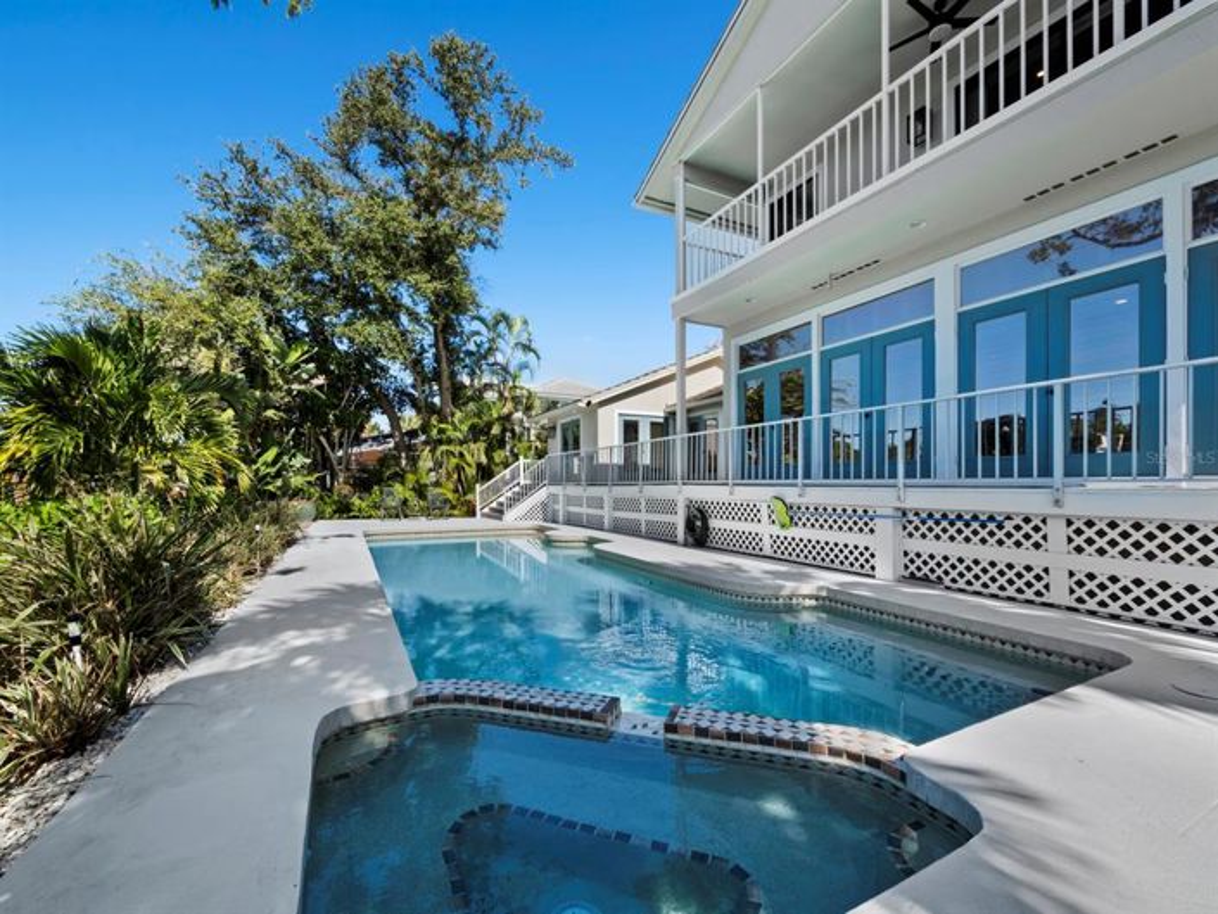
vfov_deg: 85.7
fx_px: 493
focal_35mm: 14
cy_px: 457
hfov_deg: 102.1
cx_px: 609
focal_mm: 7
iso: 250
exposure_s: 1/125
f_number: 11
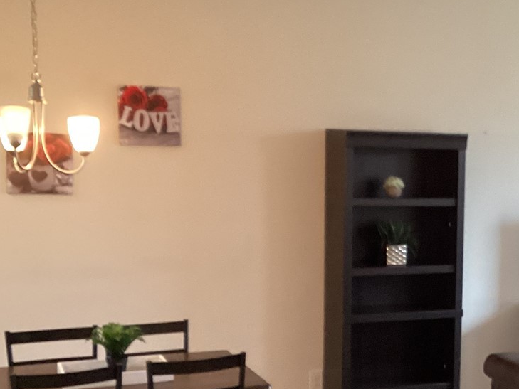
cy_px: 284
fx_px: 1020
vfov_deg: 21.5
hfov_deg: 27.5
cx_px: 466
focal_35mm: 68
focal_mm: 3.3
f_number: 2.4
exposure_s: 1/40
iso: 320
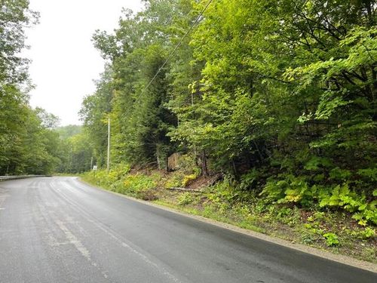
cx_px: 188
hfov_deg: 67.3
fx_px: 283
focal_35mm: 26
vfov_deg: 53.1
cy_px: 142
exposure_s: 1/121
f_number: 1.6
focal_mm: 4.2
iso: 40
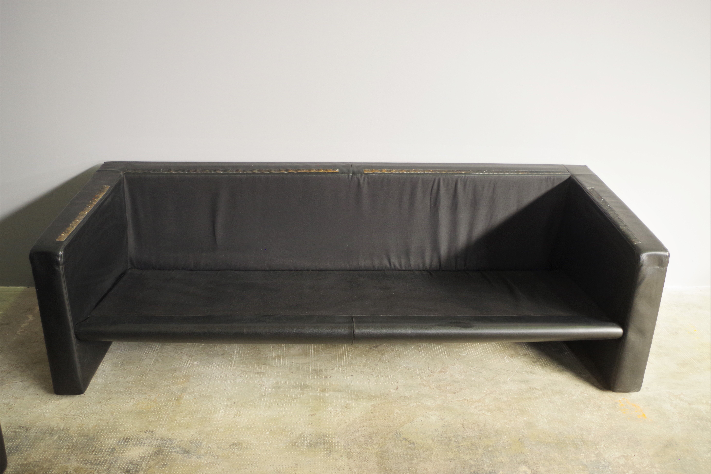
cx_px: 356
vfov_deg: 38.9
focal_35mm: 34
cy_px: 237
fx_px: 672
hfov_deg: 55.8
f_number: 4
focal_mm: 23.13
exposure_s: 1/40
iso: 800
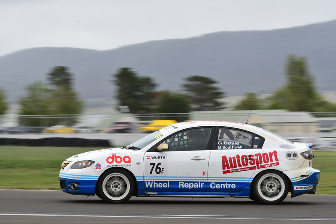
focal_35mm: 300
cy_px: 112
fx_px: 2801
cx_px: 168
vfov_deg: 4.6
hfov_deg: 6.9
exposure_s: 1/200
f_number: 14
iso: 500
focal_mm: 200
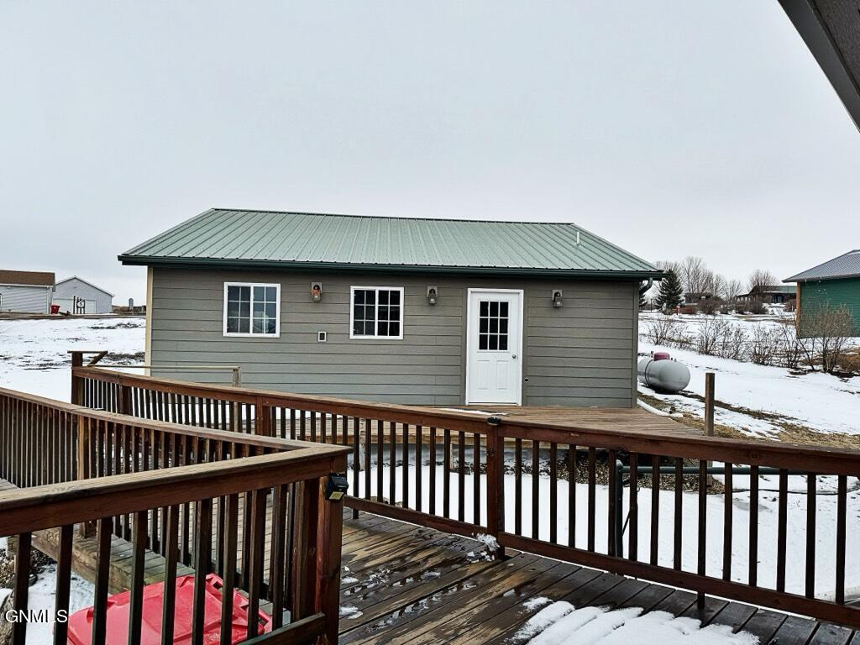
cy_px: 322
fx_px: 596
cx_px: 430
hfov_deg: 71.6
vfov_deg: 56.8
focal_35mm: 24
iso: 80
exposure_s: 1/4608
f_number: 1.78
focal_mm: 6.86
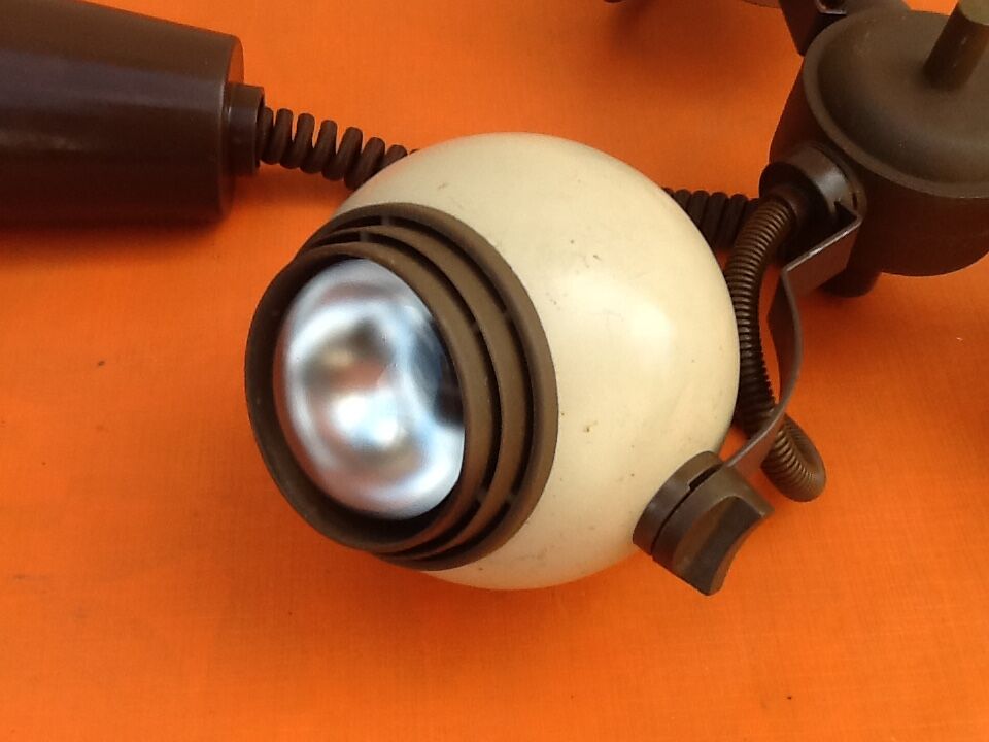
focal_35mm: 44
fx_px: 1257
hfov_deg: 42.9
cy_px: 371
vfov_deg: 32.9
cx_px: 494
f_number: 2.4
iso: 40
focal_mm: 2.03
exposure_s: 1/287
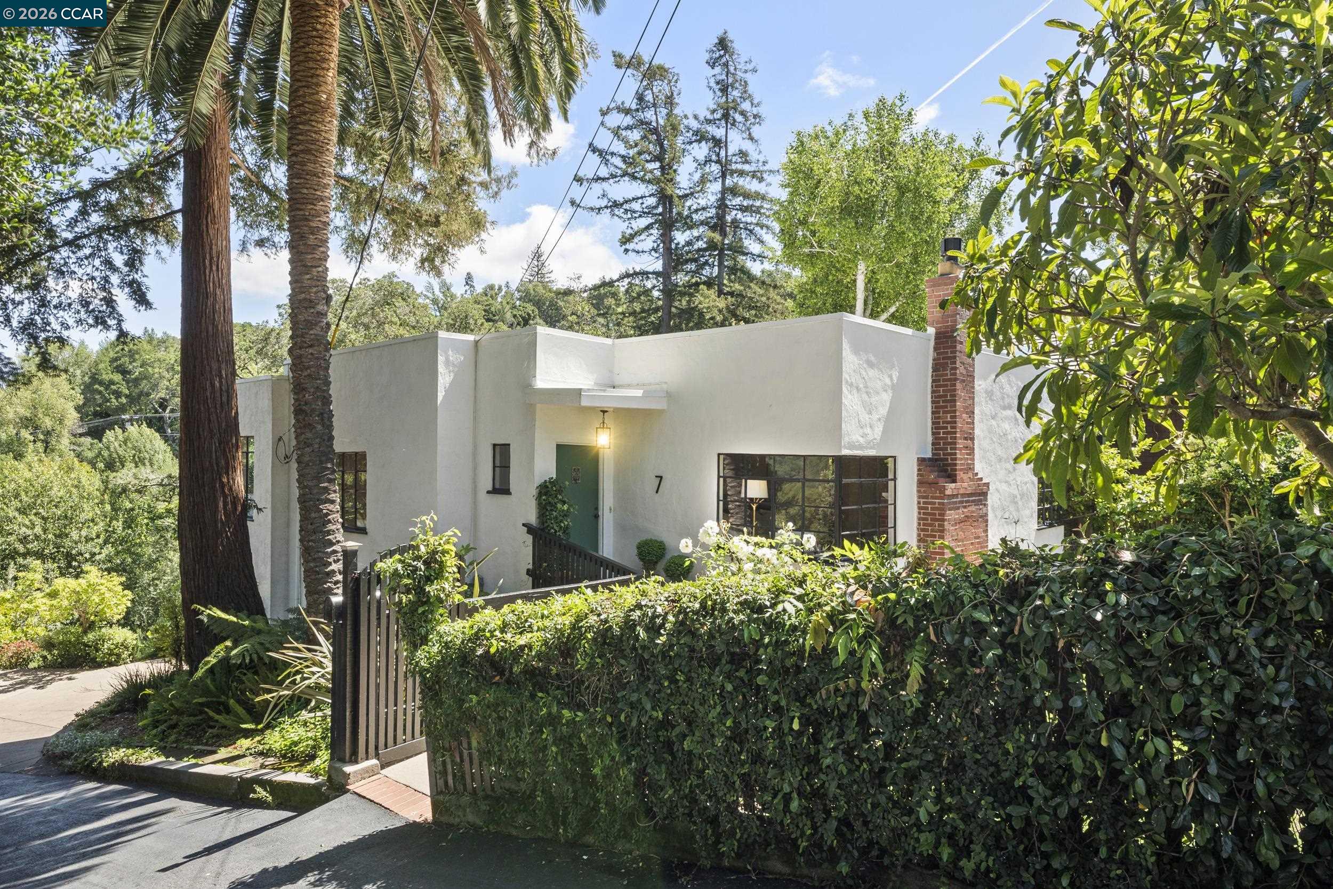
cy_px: 444
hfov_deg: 73.7
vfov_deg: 53.1
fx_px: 889
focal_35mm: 24
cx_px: 666
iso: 400
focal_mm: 16
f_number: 9
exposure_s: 1/80
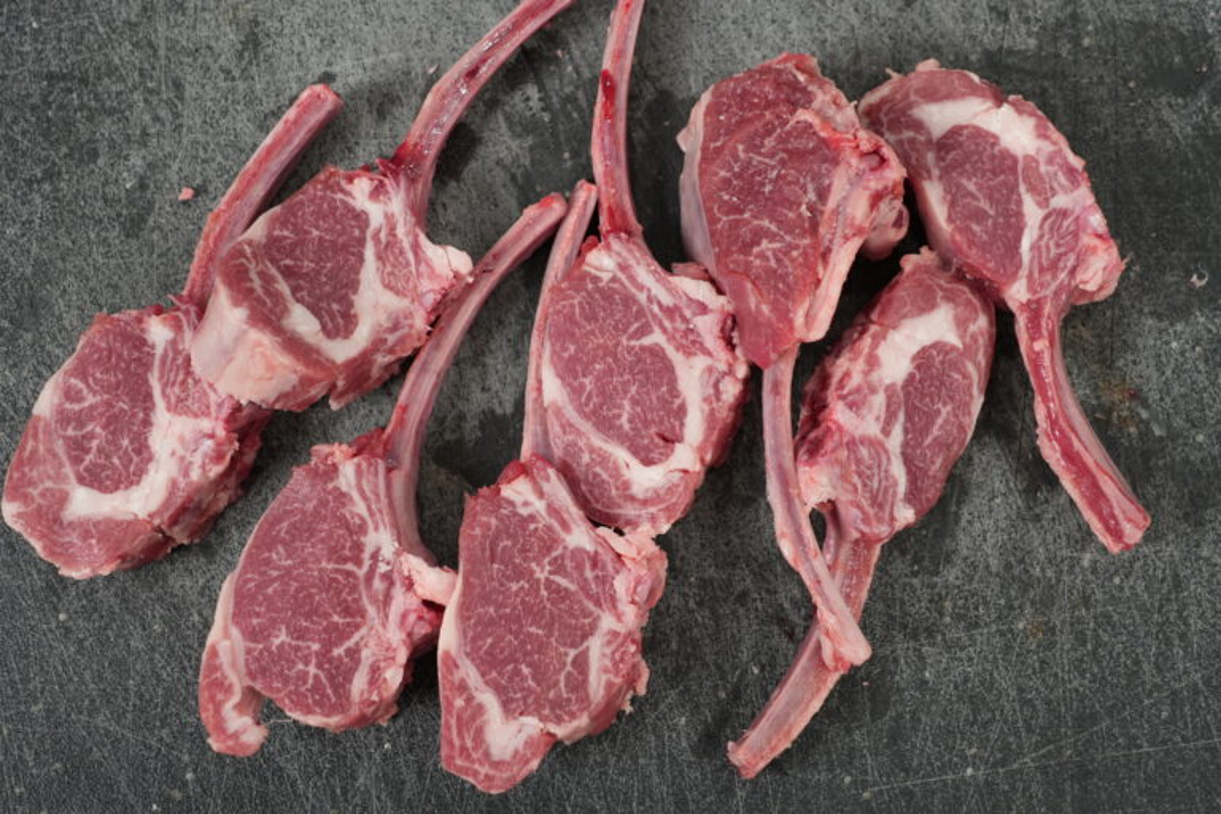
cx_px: 610
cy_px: 407
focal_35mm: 51
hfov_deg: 38.9
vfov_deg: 26.5
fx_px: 1730
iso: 1250
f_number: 5.6
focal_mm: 34
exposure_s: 1/125
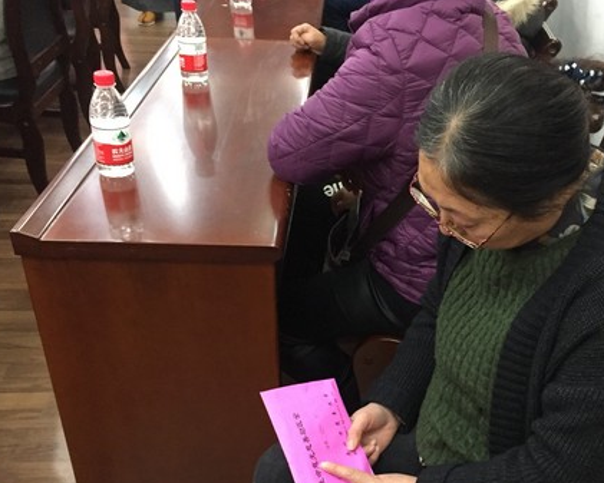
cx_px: 420
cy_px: 320
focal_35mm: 43
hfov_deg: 42.1
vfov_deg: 34.6
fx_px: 769
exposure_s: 1/25
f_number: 2.2
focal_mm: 4.15
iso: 250
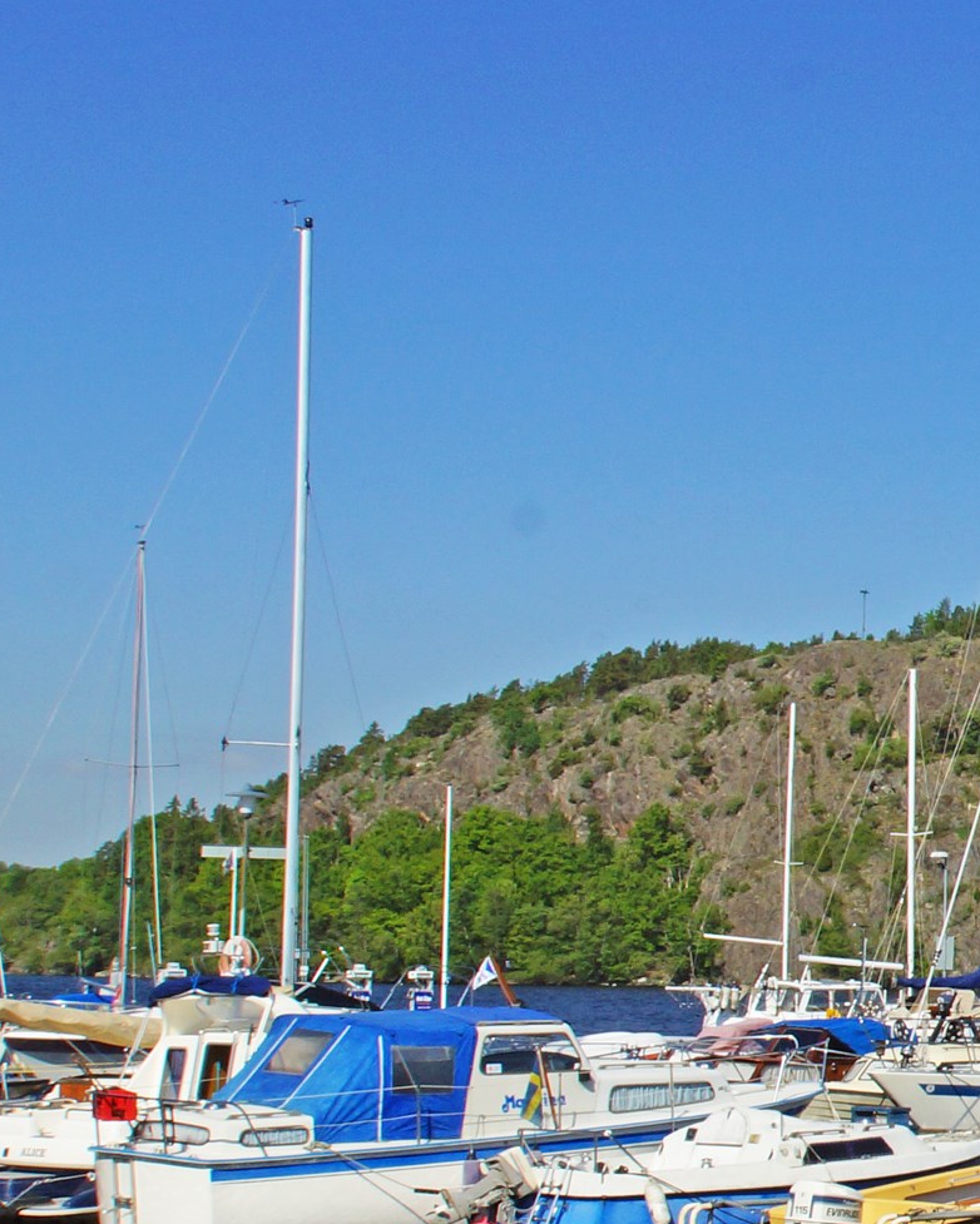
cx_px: 1598
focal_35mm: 84
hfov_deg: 16.2
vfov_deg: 22.7
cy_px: 772
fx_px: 3044
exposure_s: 1/160
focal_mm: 18
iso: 100
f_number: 16
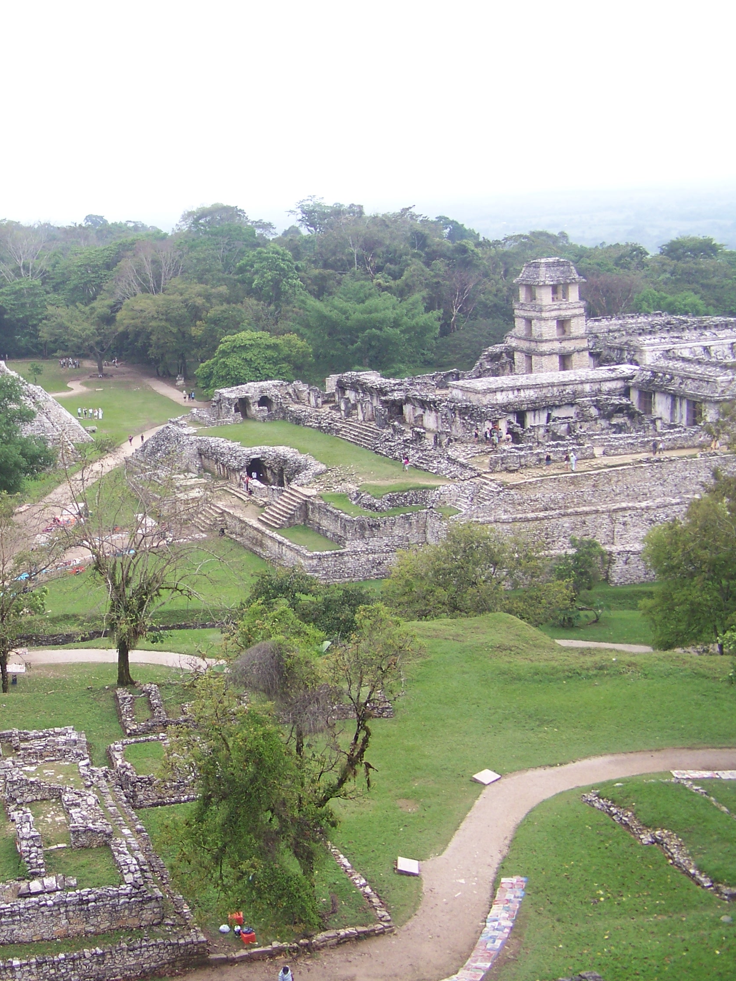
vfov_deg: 38.9
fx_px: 1389
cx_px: 74
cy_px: 497
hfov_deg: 28.5
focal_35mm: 49
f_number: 2.8
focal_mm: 5.85
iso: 64
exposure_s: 1/160
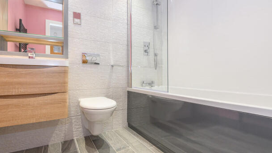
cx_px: 136
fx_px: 130
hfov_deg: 92.7
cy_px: 73
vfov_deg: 61.0
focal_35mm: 18
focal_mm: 16
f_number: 8
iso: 400
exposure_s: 1/8
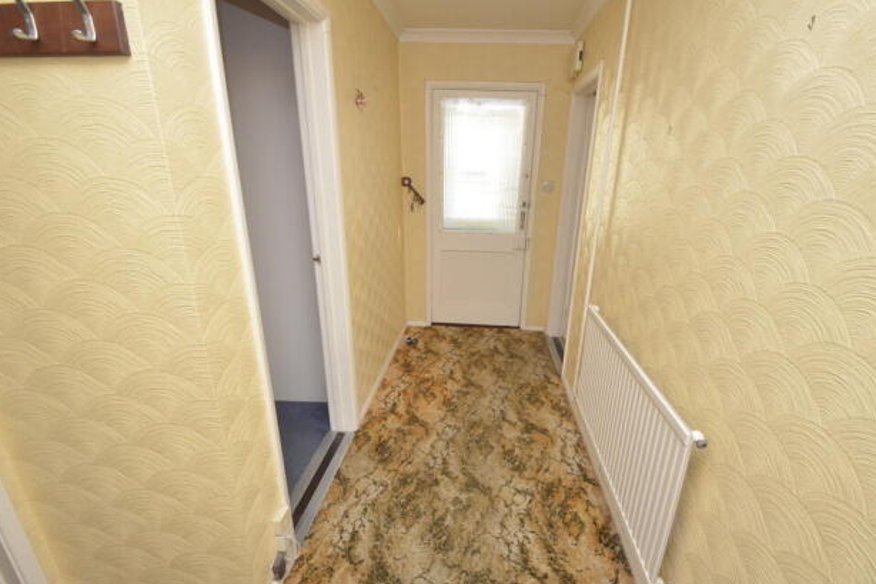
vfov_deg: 73.7
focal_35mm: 16
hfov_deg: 96.7
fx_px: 389
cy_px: 296
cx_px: 447
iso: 800
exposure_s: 1/60
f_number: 7.1
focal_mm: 10
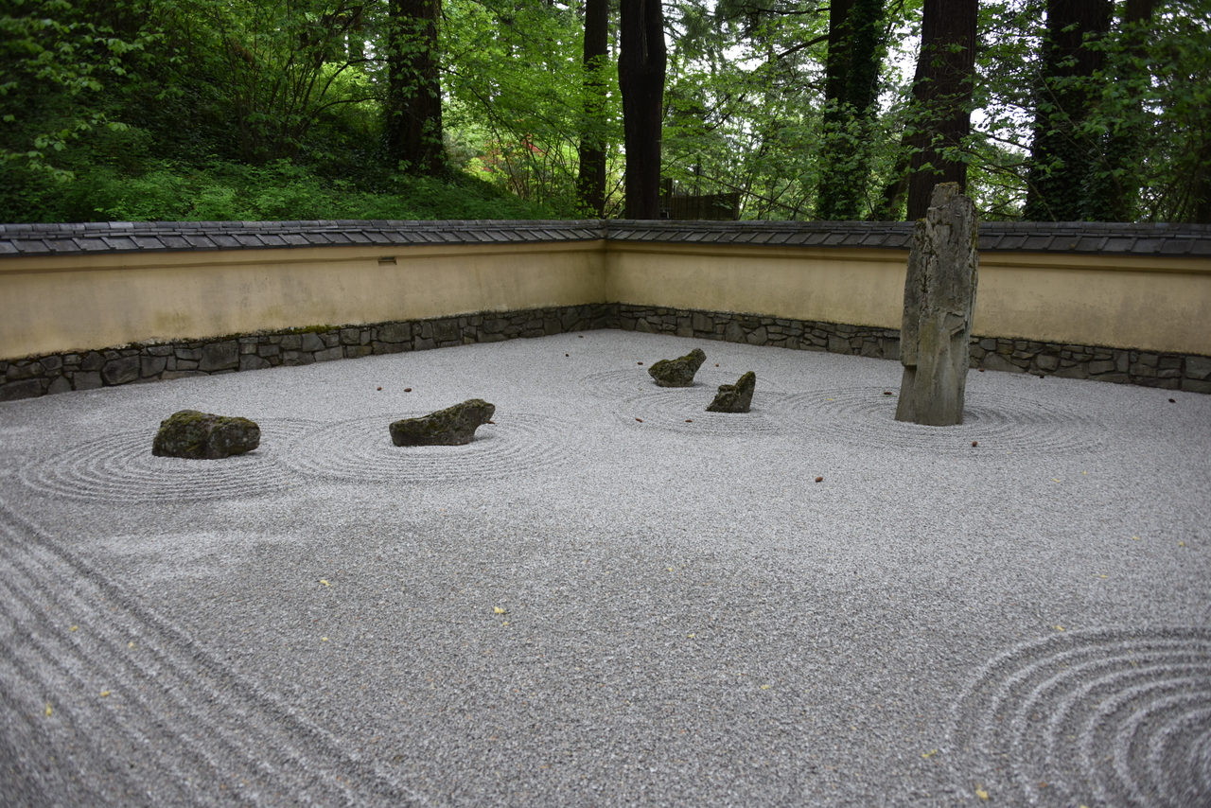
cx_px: 606
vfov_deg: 46.4
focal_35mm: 28
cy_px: 404
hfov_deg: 65.5
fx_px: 942
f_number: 3.5
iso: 250
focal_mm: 28
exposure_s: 1/60
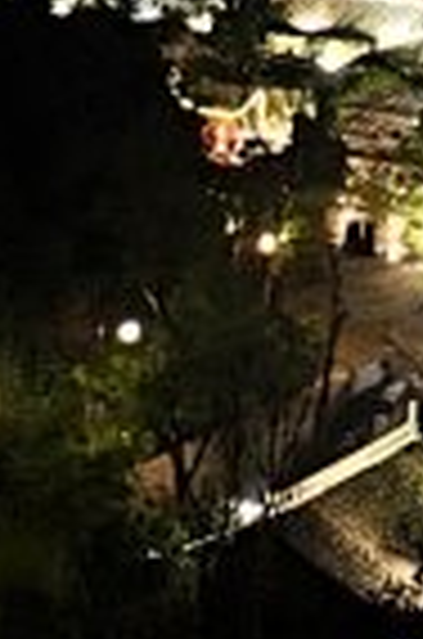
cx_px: 522
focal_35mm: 341
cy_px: -308
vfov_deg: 6.0
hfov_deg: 4.0
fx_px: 6039
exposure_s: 1/25
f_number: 2.8
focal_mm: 70
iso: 6400
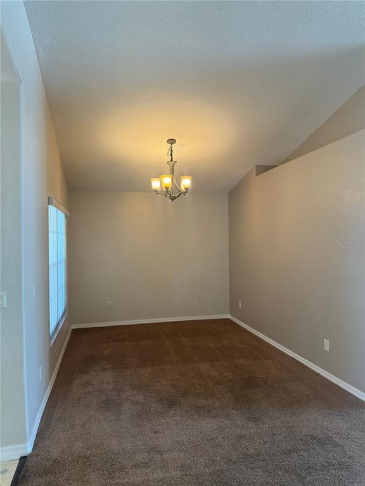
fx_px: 337
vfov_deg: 71.6
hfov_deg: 56.8
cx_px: 182
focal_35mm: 24
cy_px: 243
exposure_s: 1/60
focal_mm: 6.76
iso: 125
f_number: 1.78
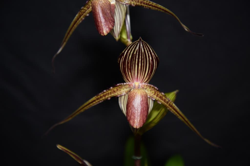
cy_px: 83
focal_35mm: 78
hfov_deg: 26.0
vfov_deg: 17.5
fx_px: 542
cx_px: 125
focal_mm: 78
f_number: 5
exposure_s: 1/60
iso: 200
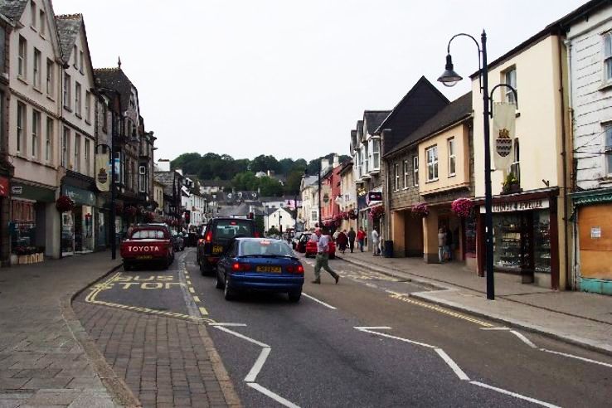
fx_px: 646
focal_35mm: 38
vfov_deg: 35.1
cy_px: 204
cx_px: 306
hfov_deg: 50.7
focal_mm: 8
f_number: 4.8
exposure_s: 1/700
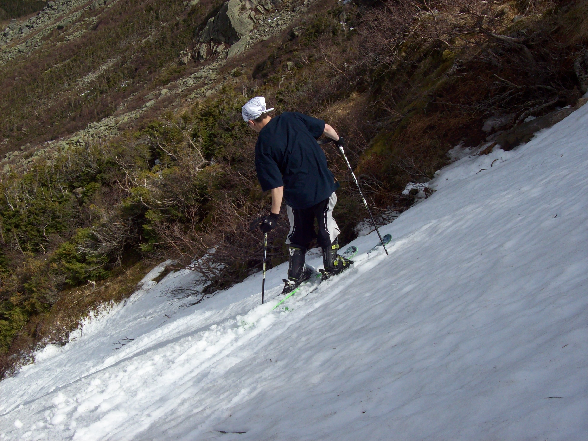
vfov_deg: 32.2
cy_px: 220
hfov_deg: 42.1
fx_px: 764
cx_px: 294
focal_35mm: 45
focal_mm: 7.6
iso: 80
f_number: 5.4
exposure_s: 1/716
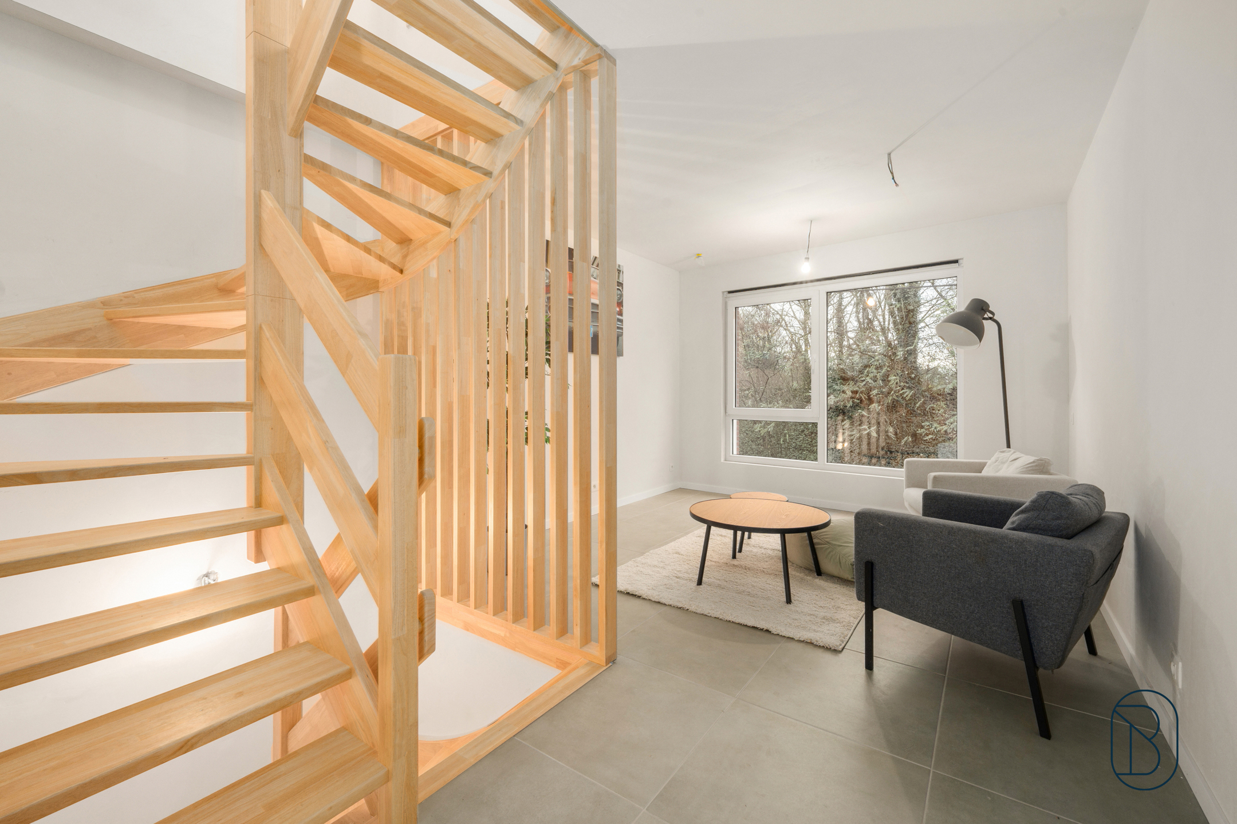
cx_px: 618
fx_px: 481
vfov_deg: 81.2
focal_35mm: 14
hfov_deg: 104.3
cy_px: 412
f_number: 11
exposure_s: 1/50
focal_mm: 14
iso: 250
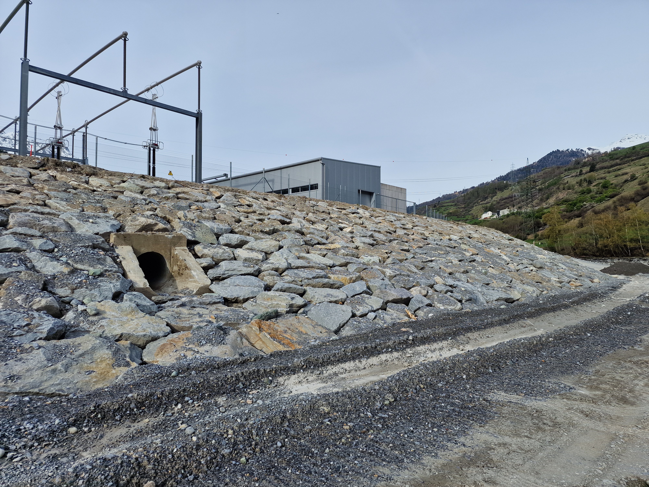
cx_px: 324
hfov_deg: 73.9
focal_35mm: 23
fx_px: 431
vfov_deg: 58.9
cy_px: 244
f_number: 1.8
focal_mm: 6.4
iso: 50
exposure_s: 1/1484
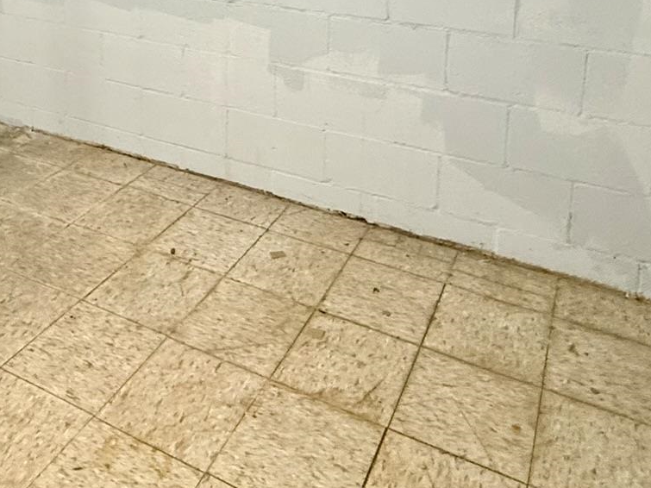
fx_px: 715
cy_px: -53
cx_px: 257
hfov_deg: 48.7
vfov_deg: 32.9
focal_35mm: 38
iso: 400
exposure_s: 1/60
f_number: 2.2
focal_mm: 2.22
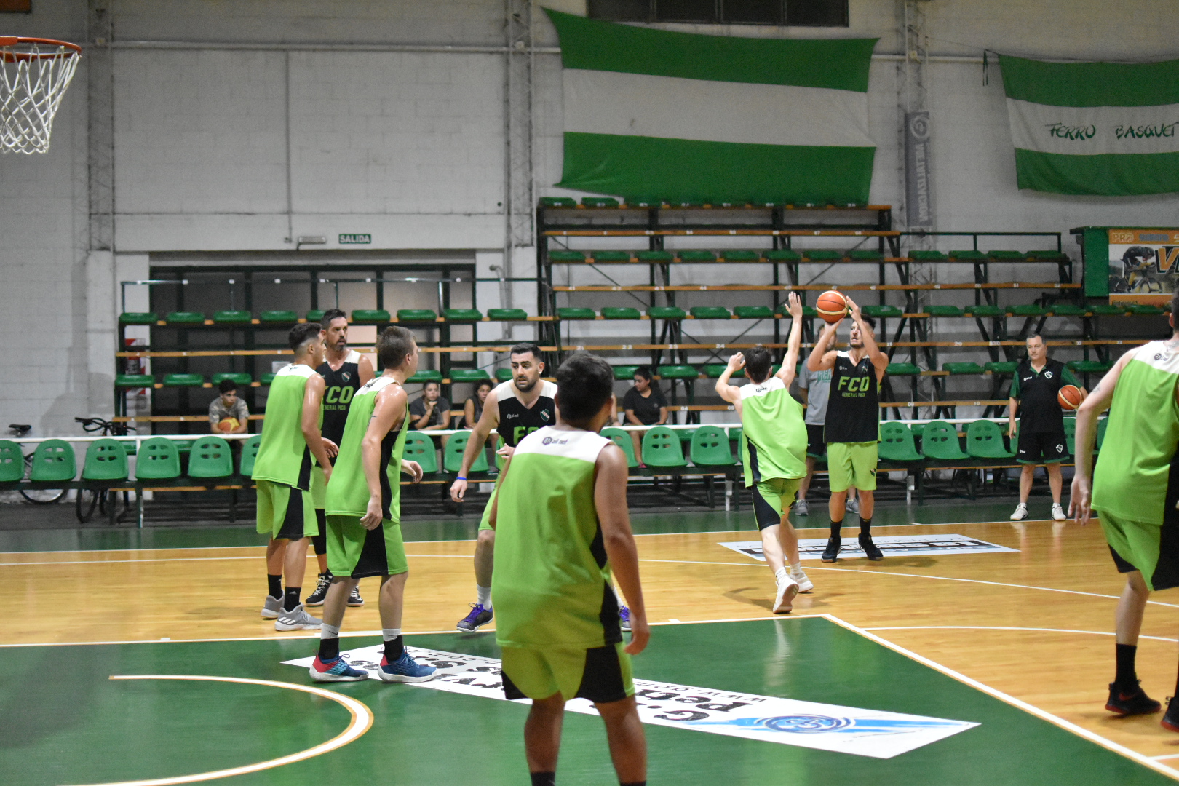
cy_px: 393
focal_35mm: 52
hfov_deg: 37.9
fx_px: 1719
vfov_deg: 25.8
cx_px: 590
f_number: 1.8
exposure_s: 1/800
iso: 6400
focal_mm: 35
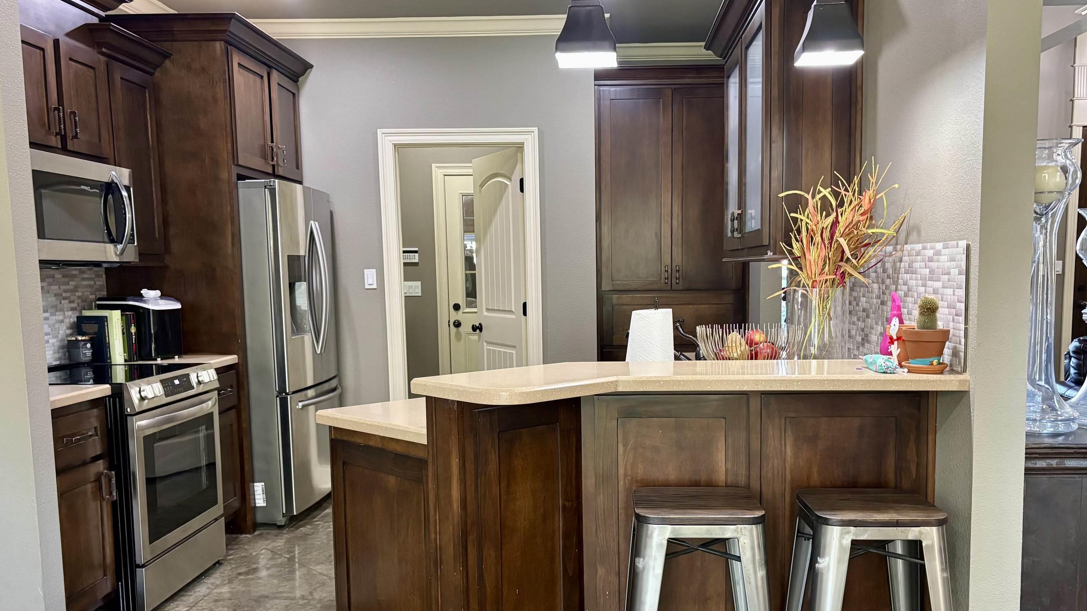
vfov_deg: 35.4
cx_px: 593
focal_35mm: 33
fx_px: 951
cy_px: 381
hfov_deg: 59.4
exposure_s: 1/60
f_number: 1.6
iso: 320
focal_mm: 5.96
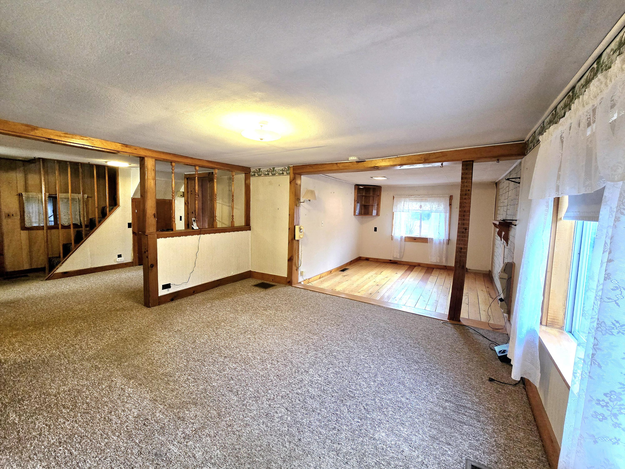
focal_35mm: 13
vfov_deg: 89.9
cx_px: 312
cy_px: 234
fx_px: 235
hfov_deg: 106.2
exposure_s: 1/60.2
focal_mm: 2.2
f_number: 2.2
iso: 320
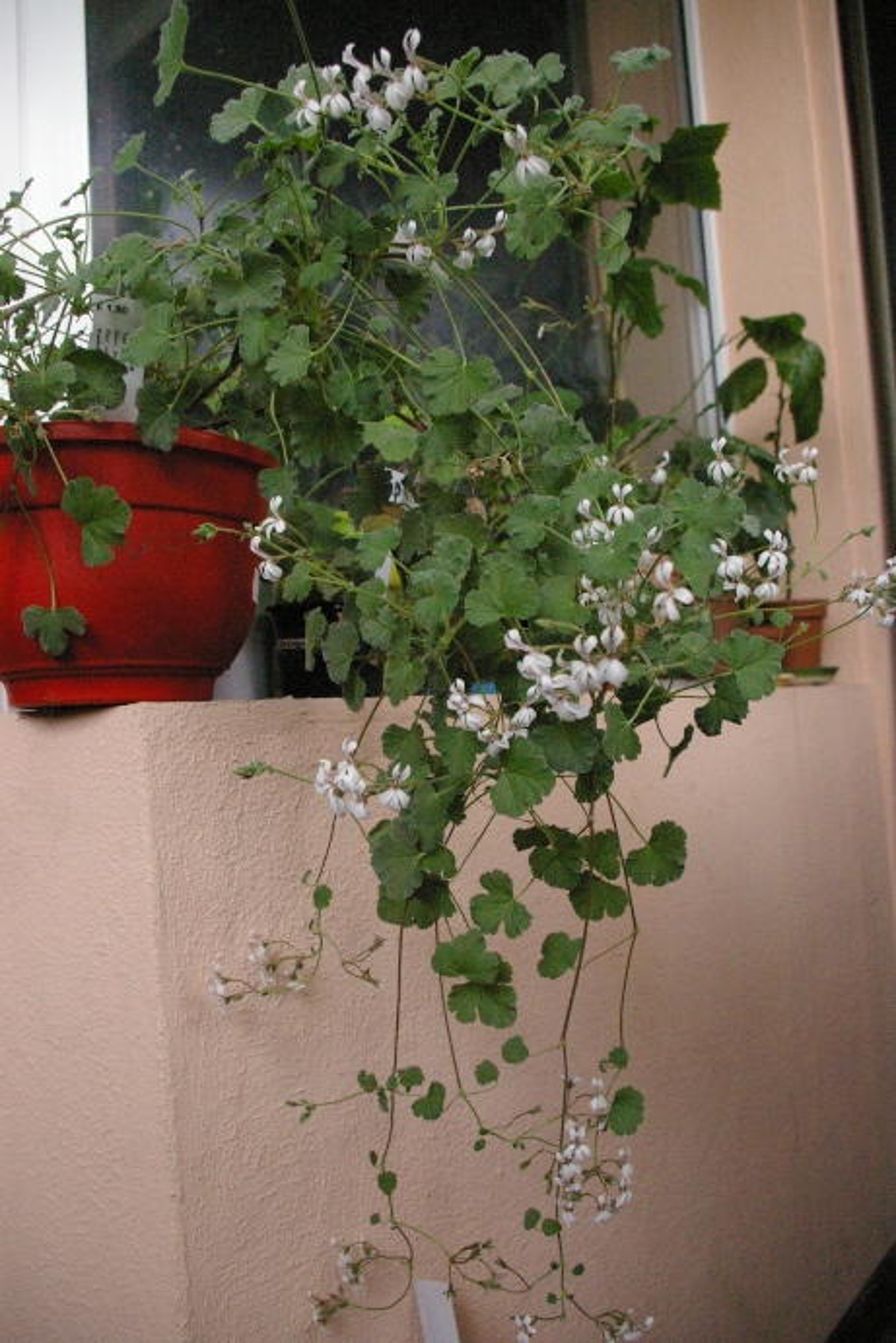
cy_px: 672
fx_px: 1007
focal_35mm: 27
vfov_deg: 67.4
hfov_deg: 47.9
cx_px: 448
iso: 3200
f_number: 8
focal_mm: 18
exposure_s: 1/125
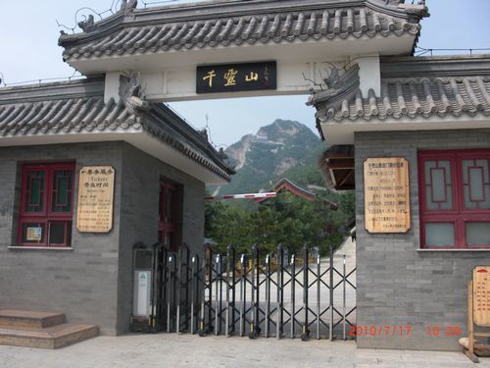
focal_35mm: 36
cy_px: 184
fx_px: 510
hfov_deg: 51.4
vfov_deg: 39.7
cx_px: 245
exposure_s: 1/800
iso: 50
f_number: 2.8
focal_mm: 6.3
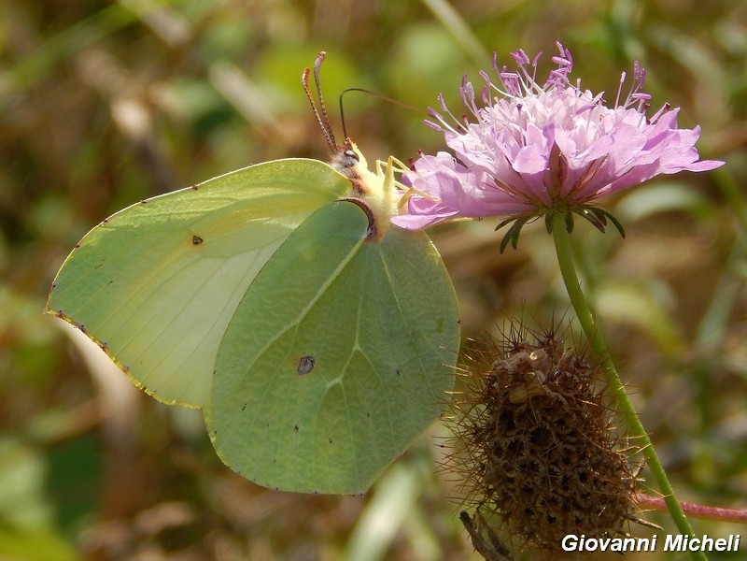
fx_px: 3064
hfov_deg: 13.9
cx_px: 374
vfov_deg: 10.4
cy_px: 280
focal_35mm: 142
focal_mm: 25.3
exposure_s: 1/500
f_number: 4.9
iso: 125
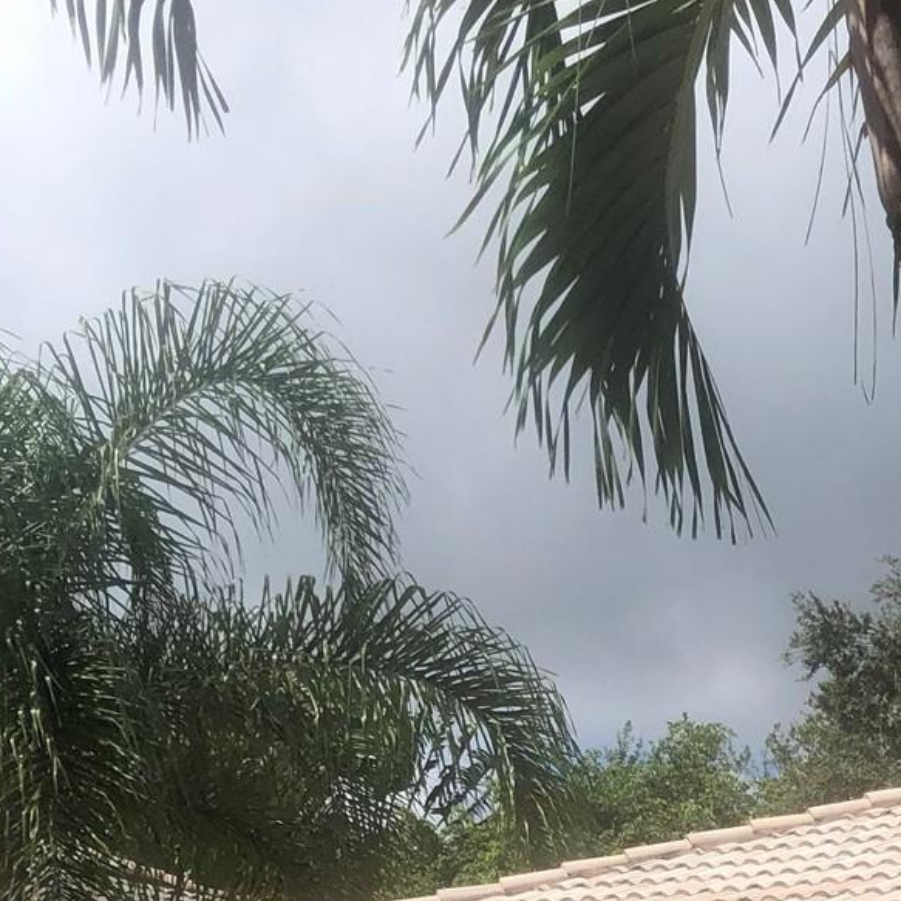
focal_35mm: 87
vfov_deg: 18.6
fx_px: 2562
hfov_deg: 19.4
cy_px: 1151
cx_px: 878
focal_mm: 3.99
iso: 25
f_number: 1.8
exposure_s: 1/3472
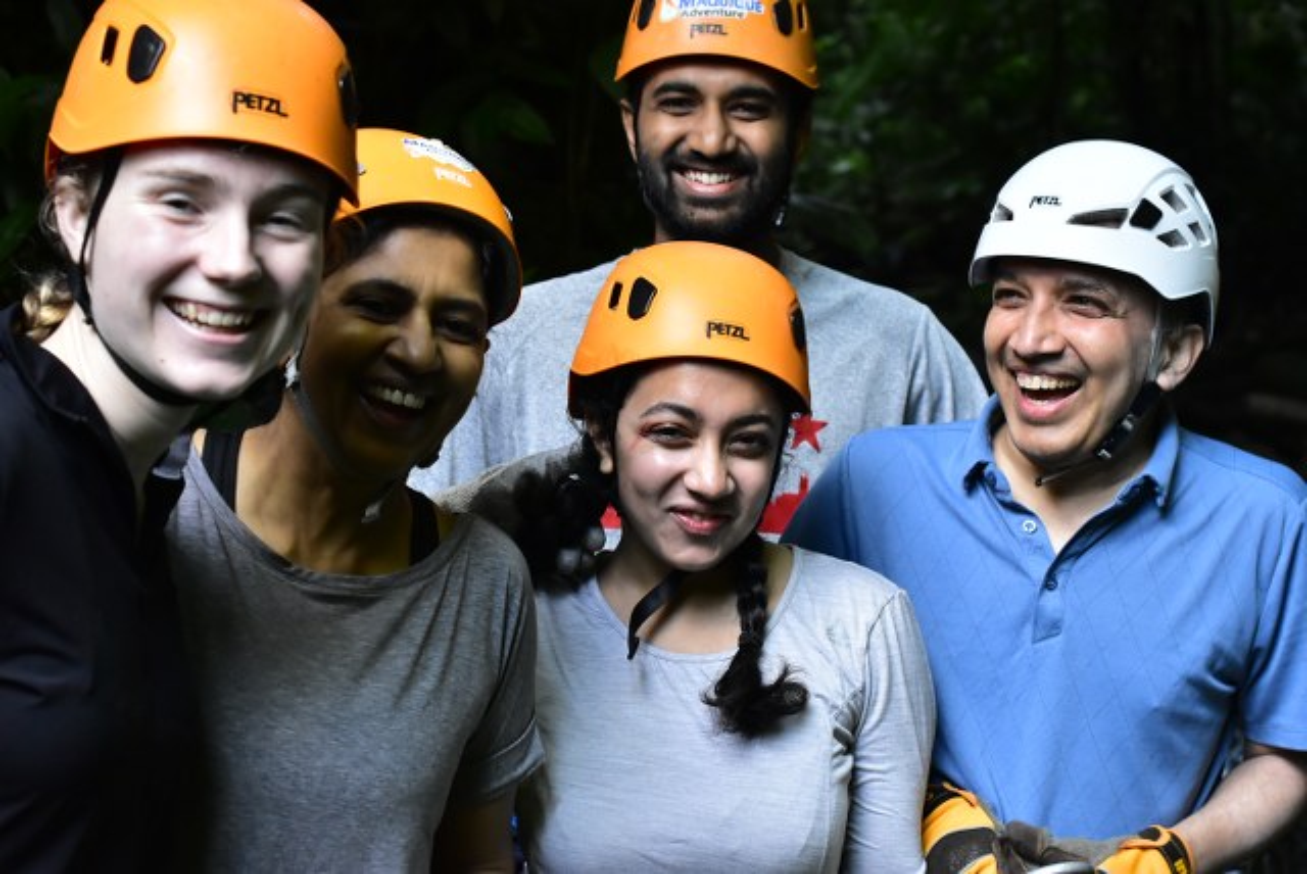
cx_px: 654
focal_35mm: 75
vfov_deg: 18.2
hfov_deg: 27.0
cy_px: 437
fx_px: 2725
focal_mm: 50
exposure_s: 1/200
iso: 2500
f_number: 5
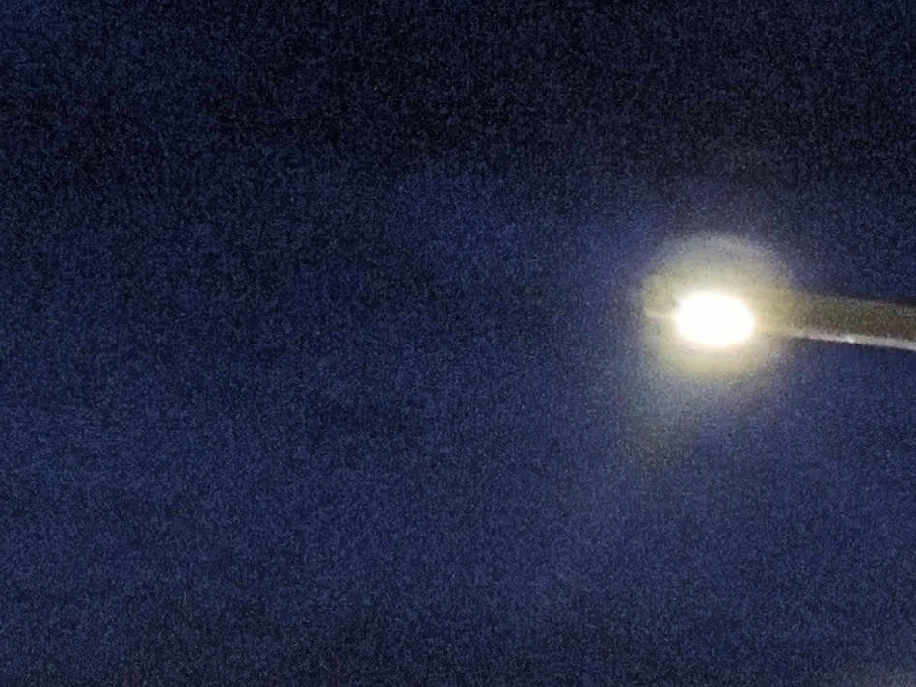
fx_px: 6032
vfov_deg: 6.4
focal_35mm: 228
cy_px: 1142
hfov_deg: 8.7
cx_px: 495
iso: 800
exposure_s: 1/6
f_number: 3.5
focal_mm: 8.3
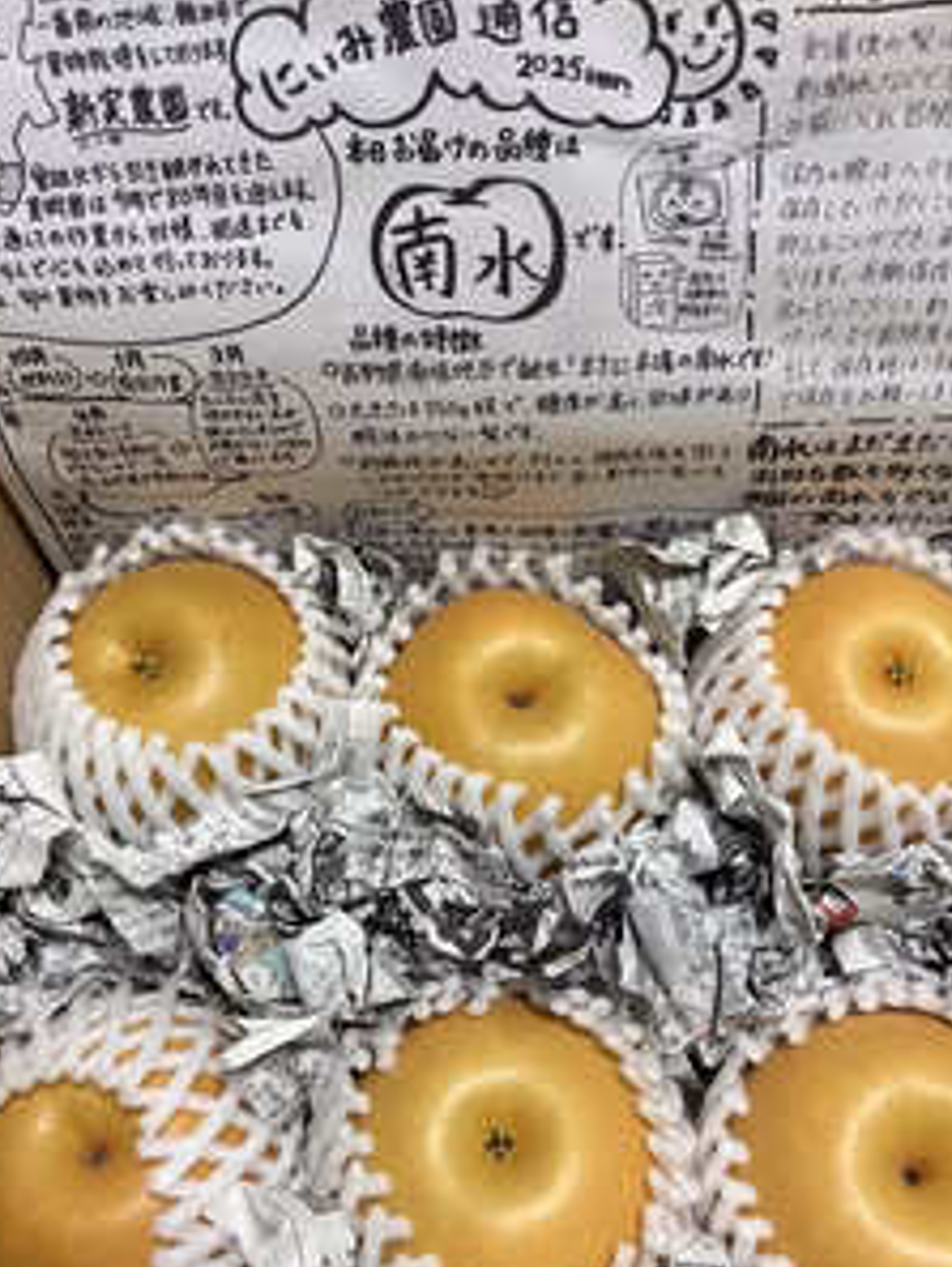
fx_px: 1282
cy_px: 708
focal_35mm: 35
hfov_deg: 40.7
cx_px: 474
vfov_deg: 52.5
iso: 125
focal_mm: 5.96
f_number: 1.6
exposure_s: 1/100
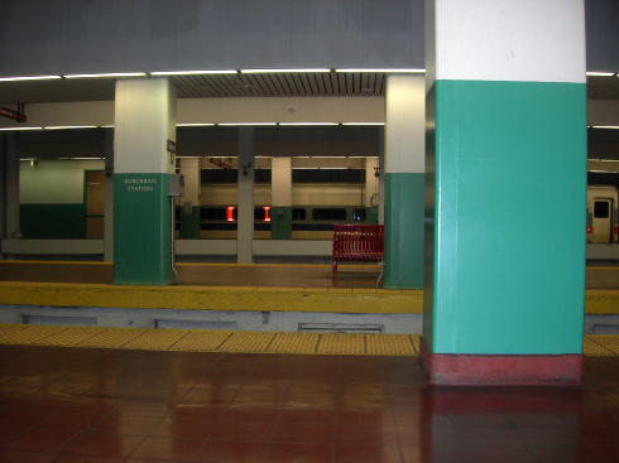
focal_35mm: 38
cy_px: 232
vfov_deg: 37.7
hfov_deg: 49.0
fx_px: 679
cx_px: 310
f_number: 2.8
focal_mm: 7.8
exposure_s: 1/60.1
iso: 92
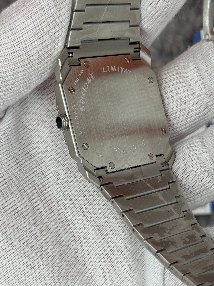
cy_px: 176
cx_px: 120
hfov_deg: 21.9
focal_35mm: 67
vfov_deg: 28.9
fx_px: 552
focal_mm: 6.76
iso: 64
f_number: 1.78
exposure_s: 1/975
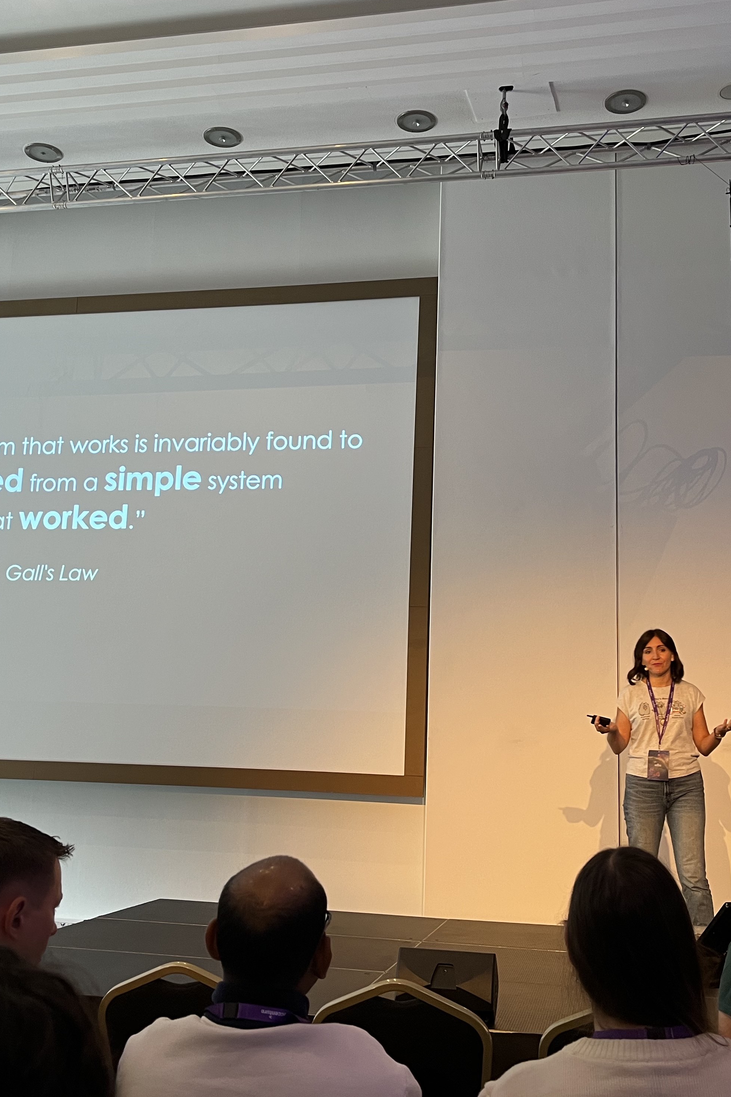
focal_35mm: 37
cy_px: 536
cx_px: 376
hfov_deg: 35.9
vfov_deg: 51.9
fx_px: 1127
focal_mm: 5.1
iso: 160
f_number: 1.6
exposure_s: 1/50
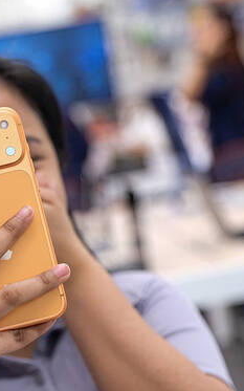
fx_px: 1458
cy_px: 195
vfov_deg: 15.3
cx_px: 18
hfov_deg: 9.5
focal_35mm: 137
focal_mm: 59
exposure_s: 1/640
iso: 3200
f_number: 3.2
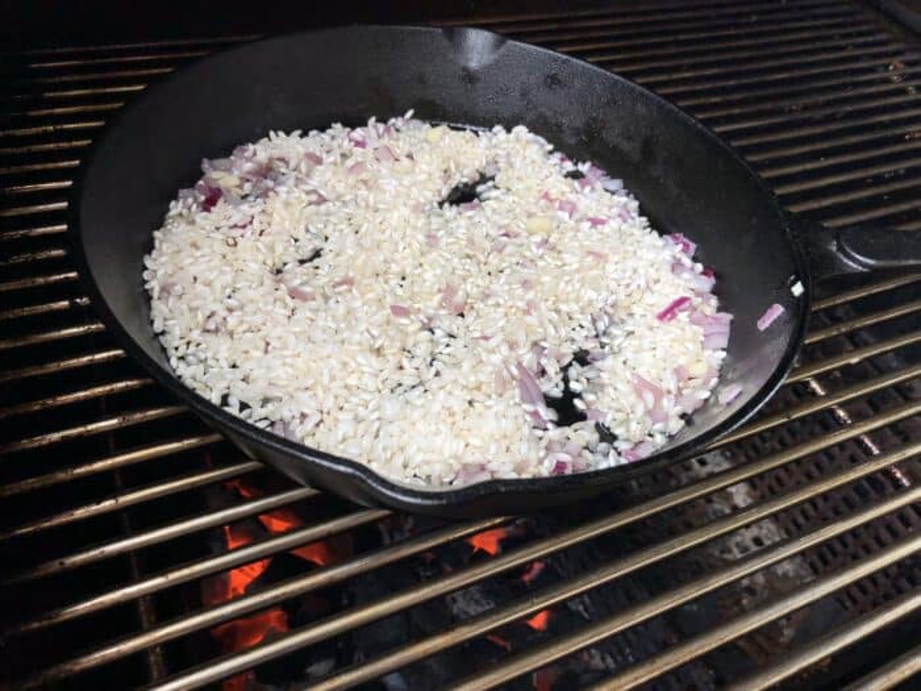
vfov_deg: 49.7
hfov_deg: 63.4
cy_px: 346
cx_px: 460
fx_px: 745
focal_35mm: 28
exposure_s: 1/120
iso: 20
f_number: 1.8
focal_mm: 3.99
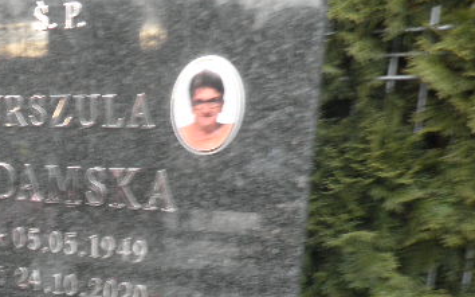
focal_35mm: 46
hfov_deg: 40.3
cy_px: 255
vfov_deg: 27.2
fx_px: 595
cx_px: 48
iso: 80
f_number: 3.3
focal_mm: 4.3
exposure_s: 1/30
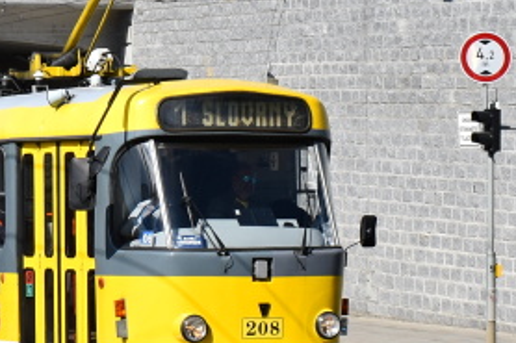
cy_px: -27
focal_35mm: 188
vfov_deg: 7.3
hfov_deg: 10.9
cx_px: 113
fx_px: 2693
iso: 200
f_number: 10
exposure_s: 1/400
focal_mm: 34
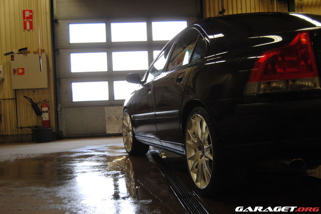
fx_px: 415
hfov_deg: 42.3
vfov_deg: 29.0
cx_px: 160
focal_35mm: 46
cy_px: 107
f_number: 4.2
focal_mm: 31
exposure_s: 1/60
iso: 200
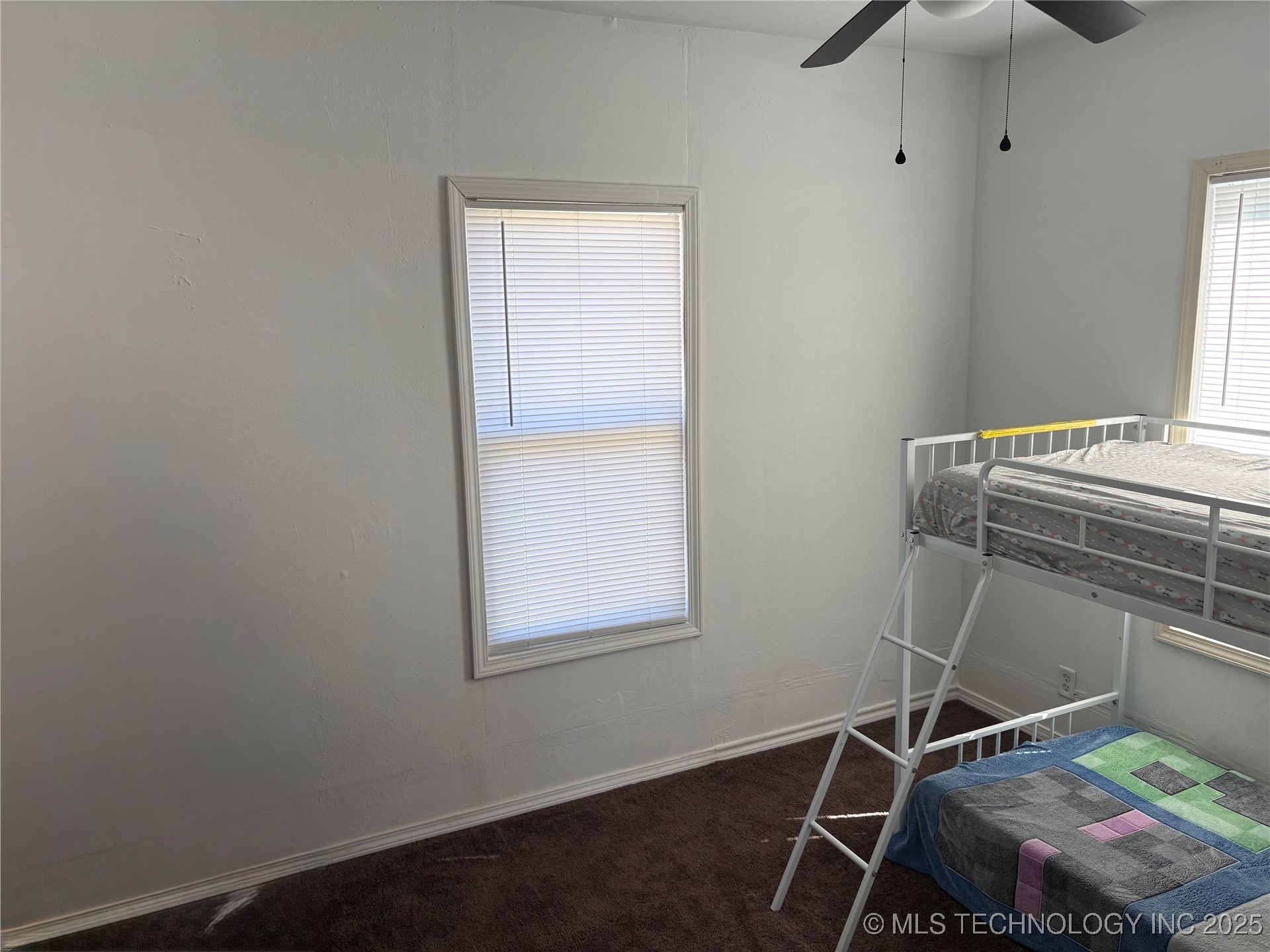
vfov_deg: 53.1
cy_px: 476
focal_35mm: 26
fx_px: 954
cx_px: 635
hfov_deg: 67.3
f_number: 1.6
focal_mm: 5.96
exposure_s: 1/122
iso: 32
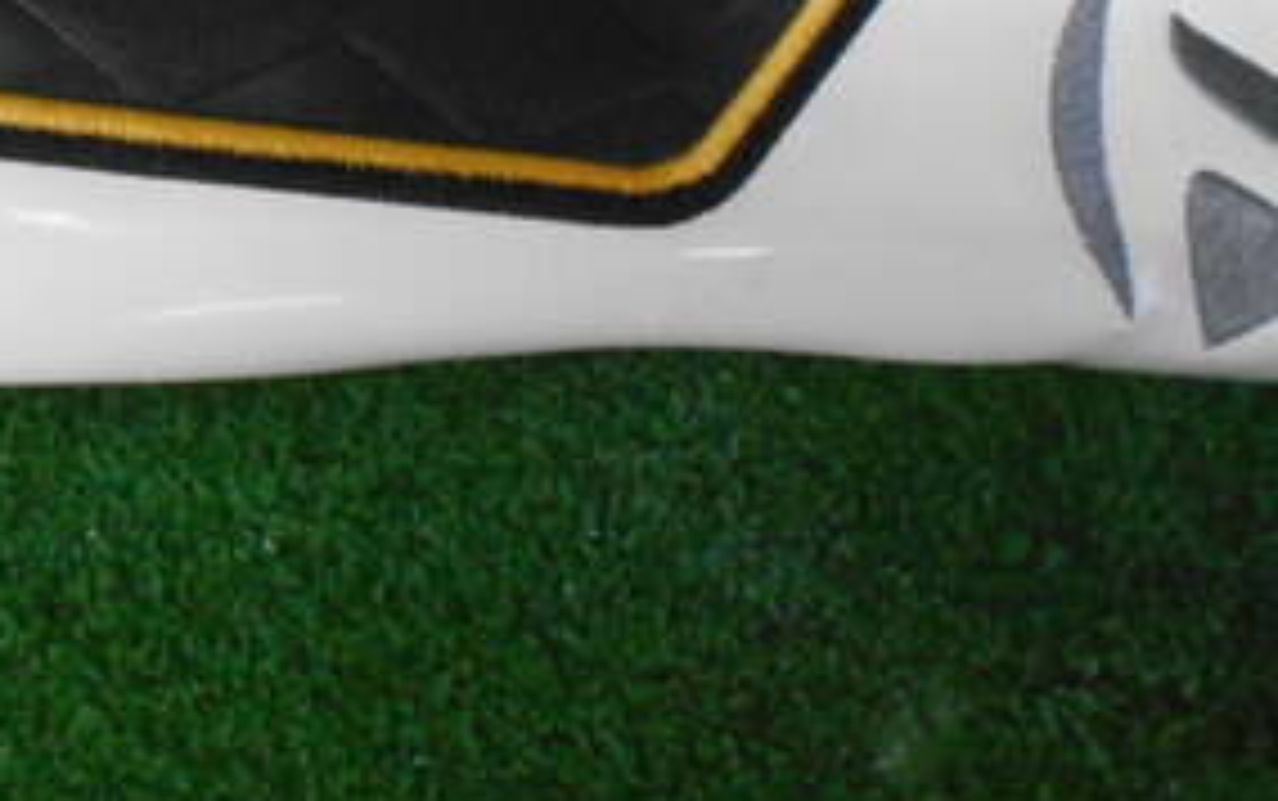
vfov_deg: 20.4
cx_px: 270
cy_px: 27
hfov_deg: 32.1
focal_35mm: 62
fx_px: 2161
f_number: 3.2
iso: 800
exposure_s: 1/80
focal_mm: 4.6
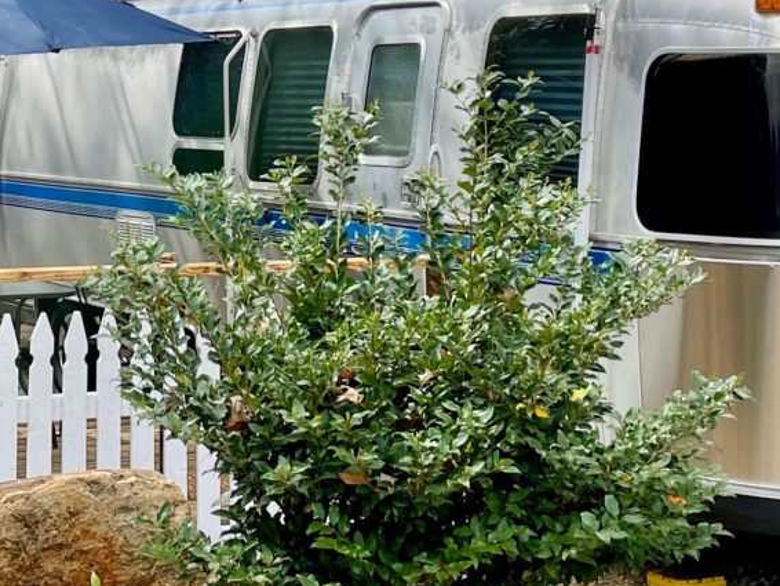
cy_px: -34
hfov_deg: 20.3
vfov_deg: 15.4
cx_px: 43
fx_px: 2119
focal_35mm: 94
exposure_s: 1/875
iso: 32
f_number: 1.6
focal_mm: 4.2
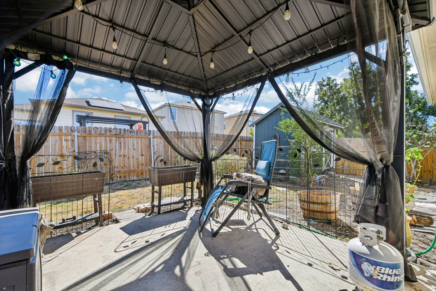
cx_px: 218
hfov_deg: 100.4
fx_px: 182
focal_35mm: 15
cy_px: 146
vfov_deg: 77.3
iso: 400
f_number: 8
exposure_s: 1/640
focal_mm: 10
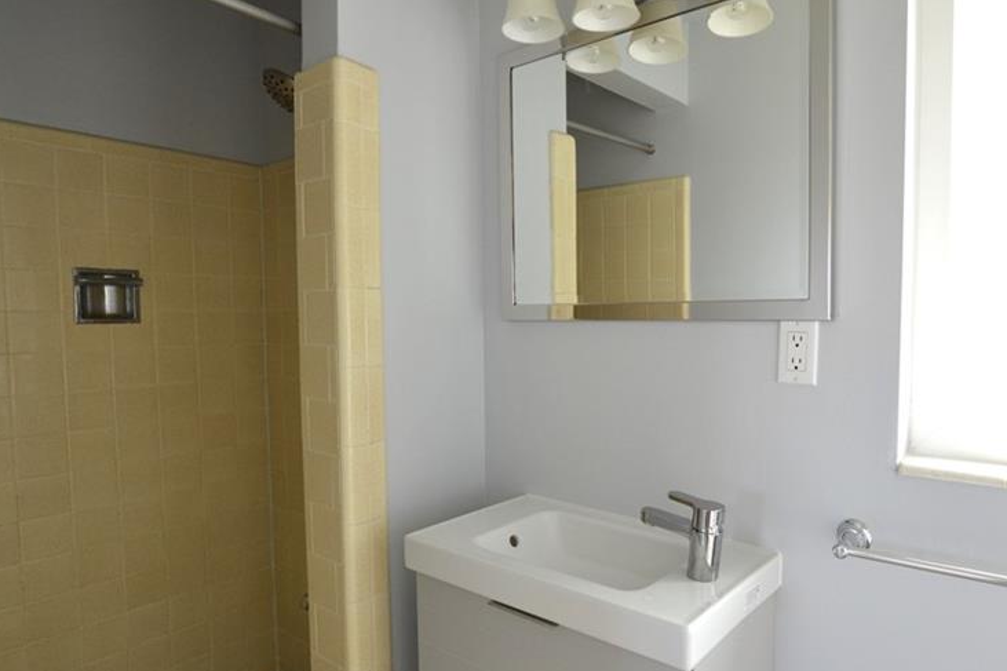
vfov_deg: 59.4
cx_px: 634
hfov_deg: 79.6
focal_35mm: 21
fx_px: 587
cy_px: 357
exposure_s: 1/60
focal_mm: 10
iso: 400
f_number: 5.6
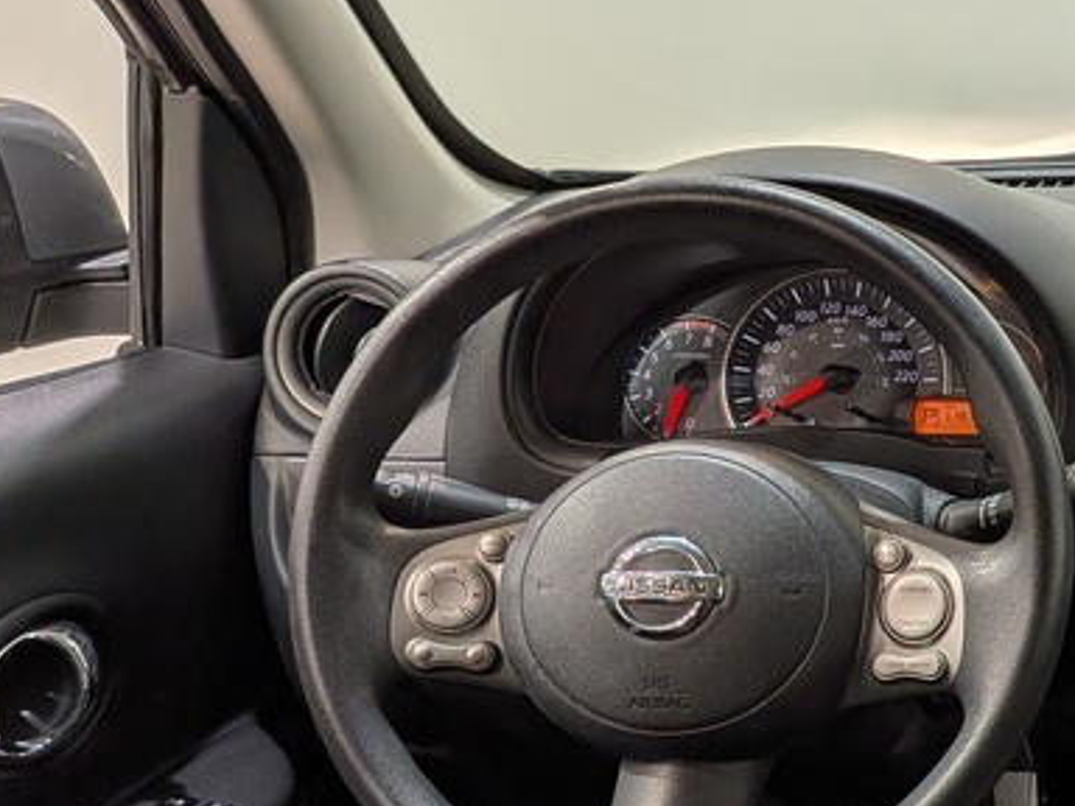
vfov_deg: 22.8
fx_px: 1988
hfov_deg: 25.9
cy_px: 551
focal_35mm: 64
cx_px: 1397
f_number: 1.7
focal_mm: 4.53
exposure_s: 1/259
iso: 28
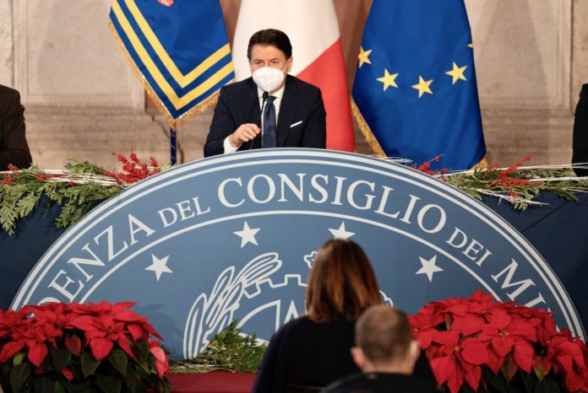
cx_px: 294
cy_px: 196
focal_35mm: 200
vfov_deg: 6.9
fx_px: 3271
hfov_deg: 10.3
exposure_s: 1/250
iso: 800
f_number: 2.8
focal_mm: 200
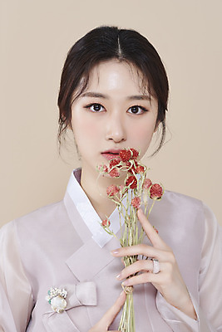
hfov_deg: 13.1
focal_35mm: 105
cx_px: 111
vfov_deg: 19.4
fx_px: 970
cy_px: 166
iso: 64
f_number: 11
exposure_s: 1/125
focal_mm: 105
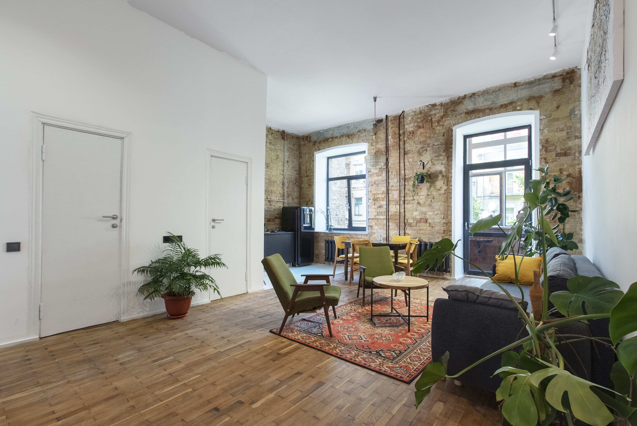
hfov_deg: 96.7
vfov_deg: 73.8
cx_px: 318
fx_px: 283
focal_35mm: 16
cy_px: 213
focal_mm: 16
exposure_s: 1/320
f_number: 8
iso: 2000
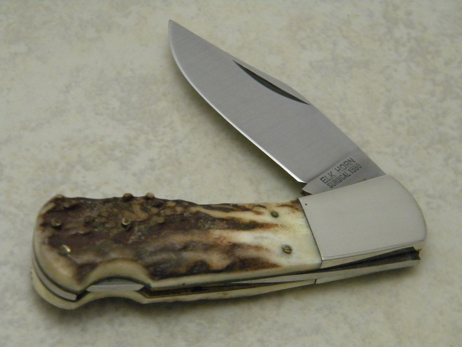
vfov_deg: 14.1
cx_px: 231
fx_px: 1401
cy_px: 174
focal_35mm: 105
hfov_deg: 18.7
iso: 800
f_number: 4.7
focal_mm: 19
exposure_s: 1/60.7
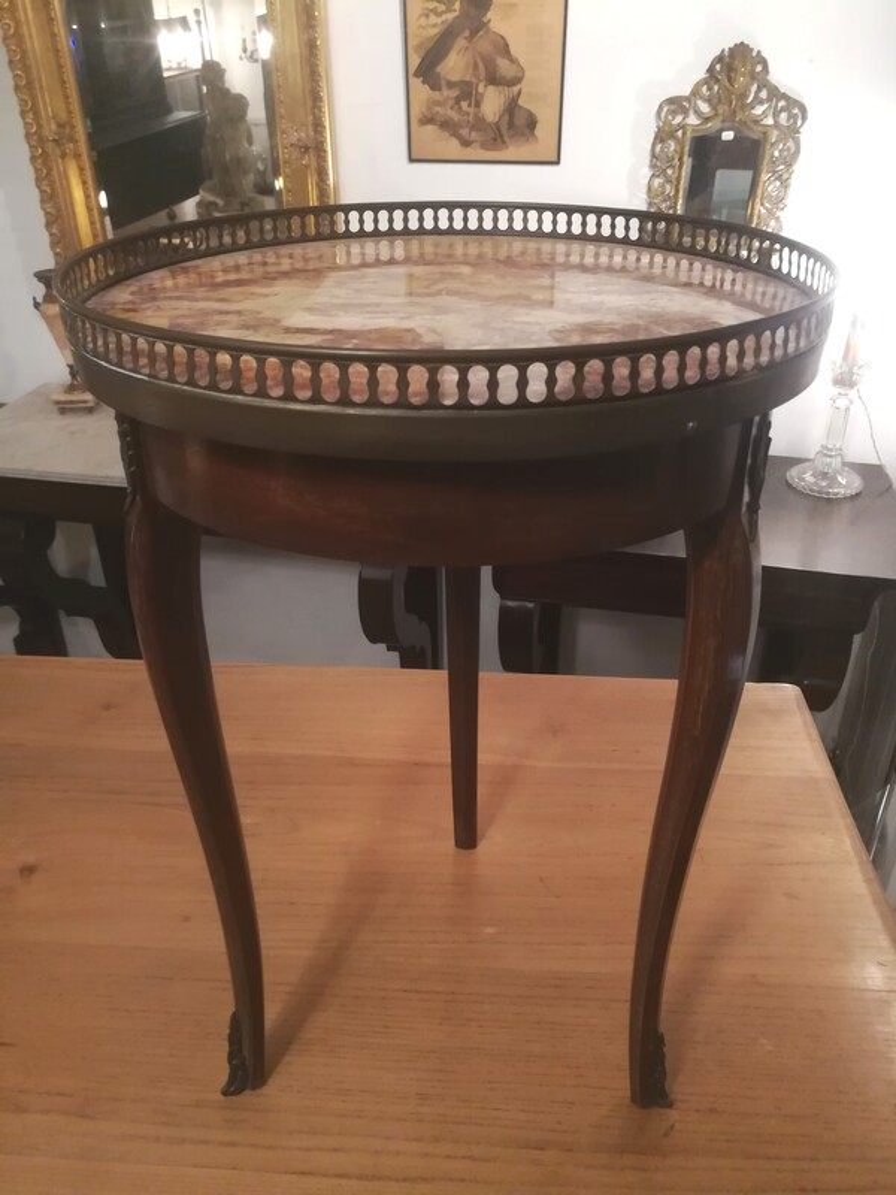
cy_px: 598
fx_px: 897
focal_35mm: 26
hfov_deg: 53.1
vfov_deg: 67.3
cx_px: 448
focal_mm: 3.83
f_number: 2.2
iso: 400
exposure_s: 1/33.3
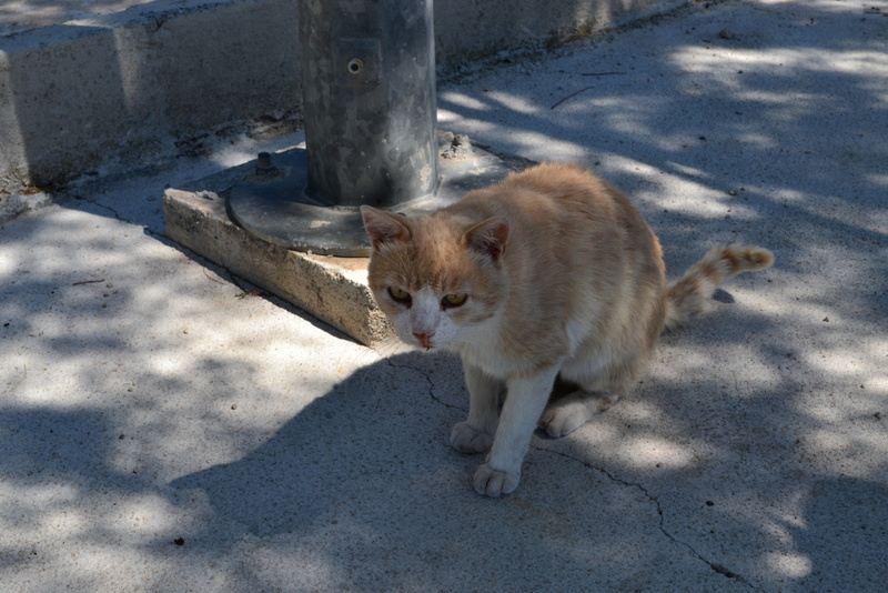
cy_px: 296
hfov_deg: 37.8
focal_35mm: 52
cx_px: 444
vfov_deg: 25.8
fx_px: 1295
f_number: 10
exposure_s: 1/320
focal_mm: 35
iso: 400
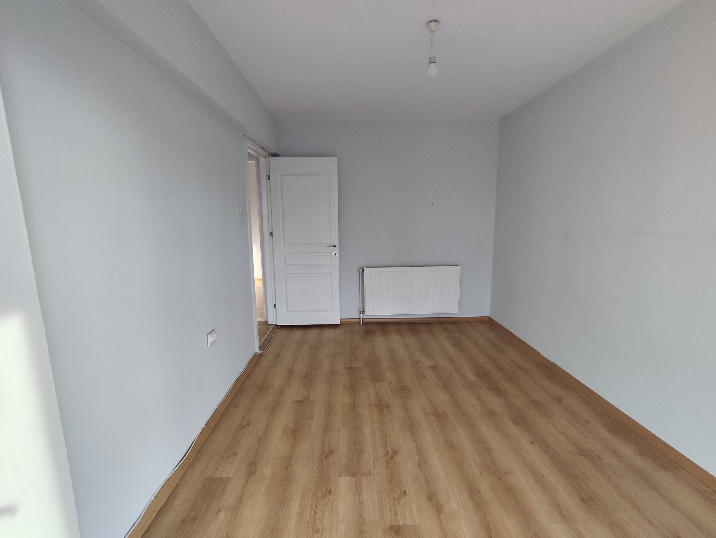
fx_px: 331
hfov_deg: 94.5
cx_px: 358
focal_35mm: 16
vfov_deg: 78.2
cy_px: 269
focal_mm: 1.65
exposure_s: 1/100
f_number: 2.2
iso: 50
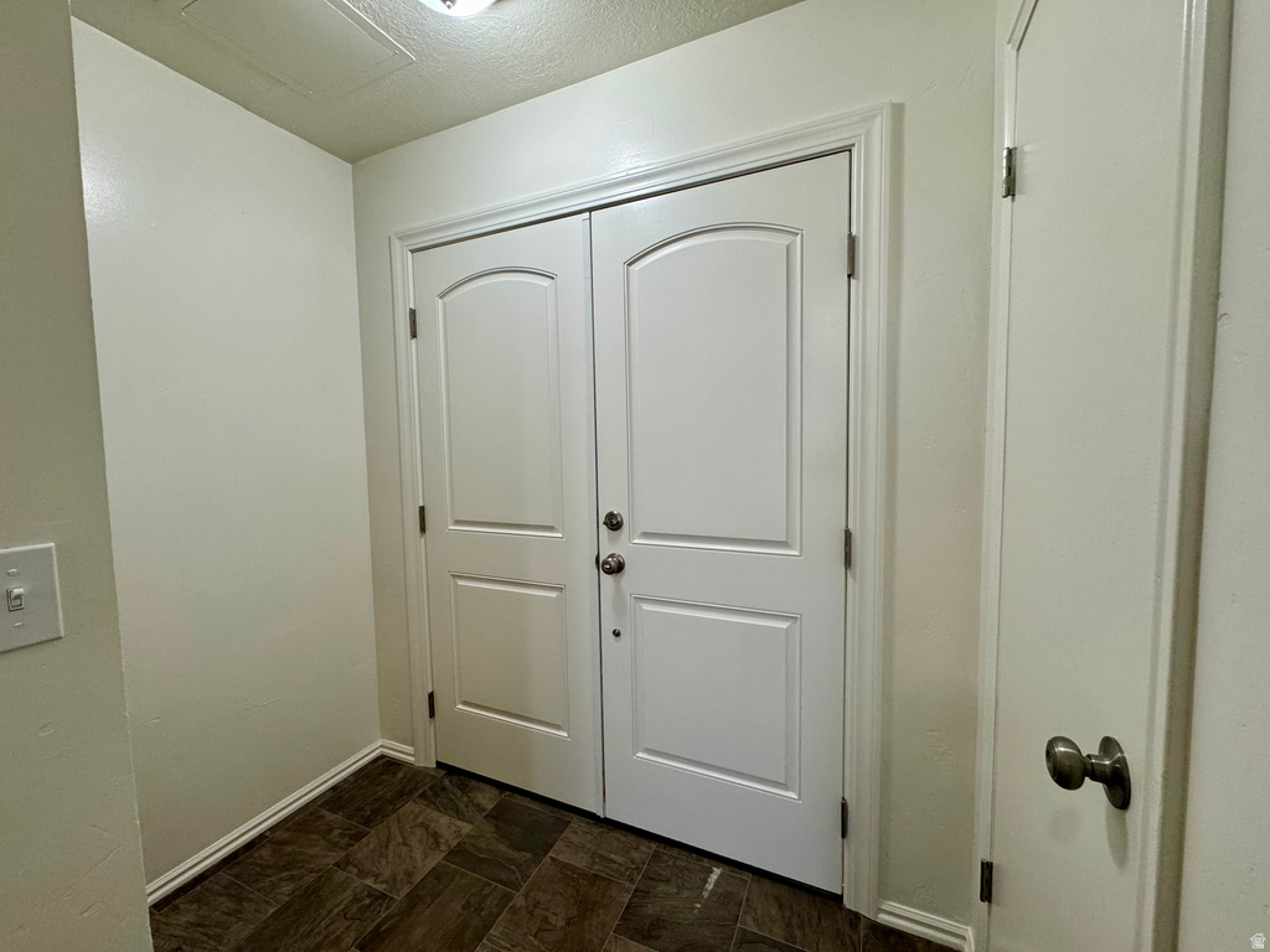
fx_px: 514
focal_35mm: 14
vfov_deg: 85.7
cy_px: 476
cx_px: 635
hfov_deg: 102.1
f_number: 2.2
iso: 200
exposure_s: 1/120
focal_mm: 2.22
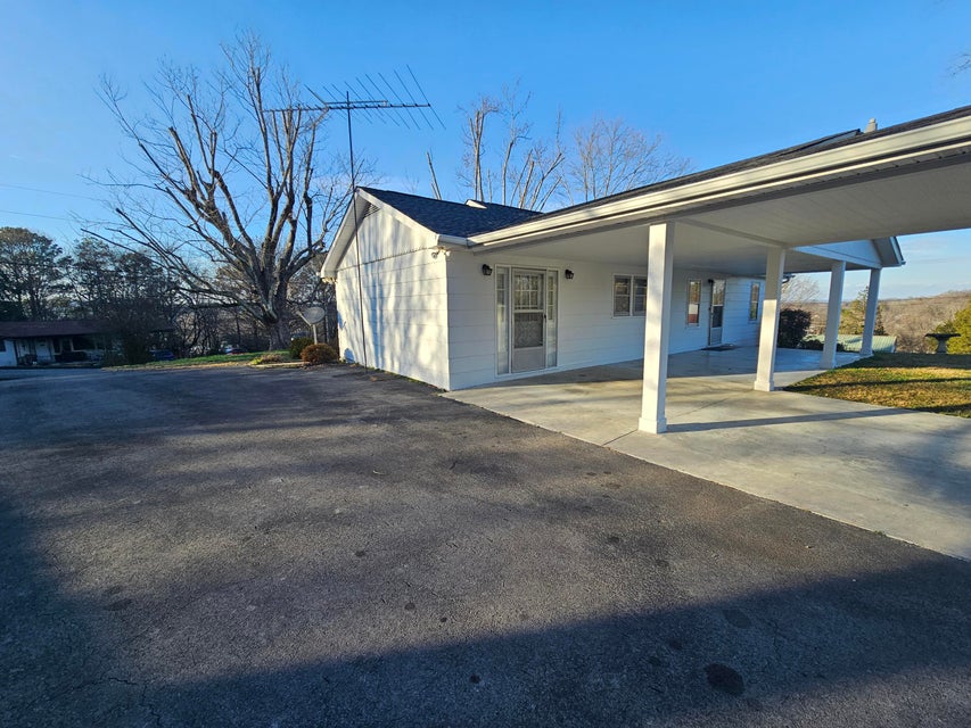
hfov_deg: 106.2
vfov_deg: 89.9
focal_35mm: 13
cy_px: 364
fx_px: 365
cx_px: 486
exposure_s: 1/717
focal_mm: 2.2
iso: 50
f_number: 2.2
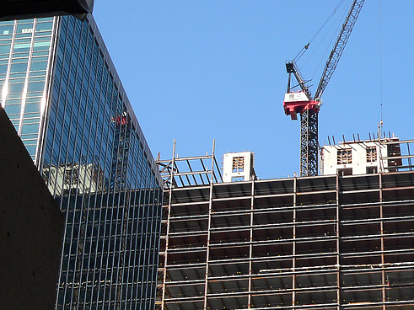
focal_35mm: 110
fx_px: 1315
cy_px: 228
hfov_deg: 17.8
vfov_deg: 13.4
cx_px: 295
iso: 80
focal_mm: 9.9
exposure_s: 1/500
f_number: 3.3
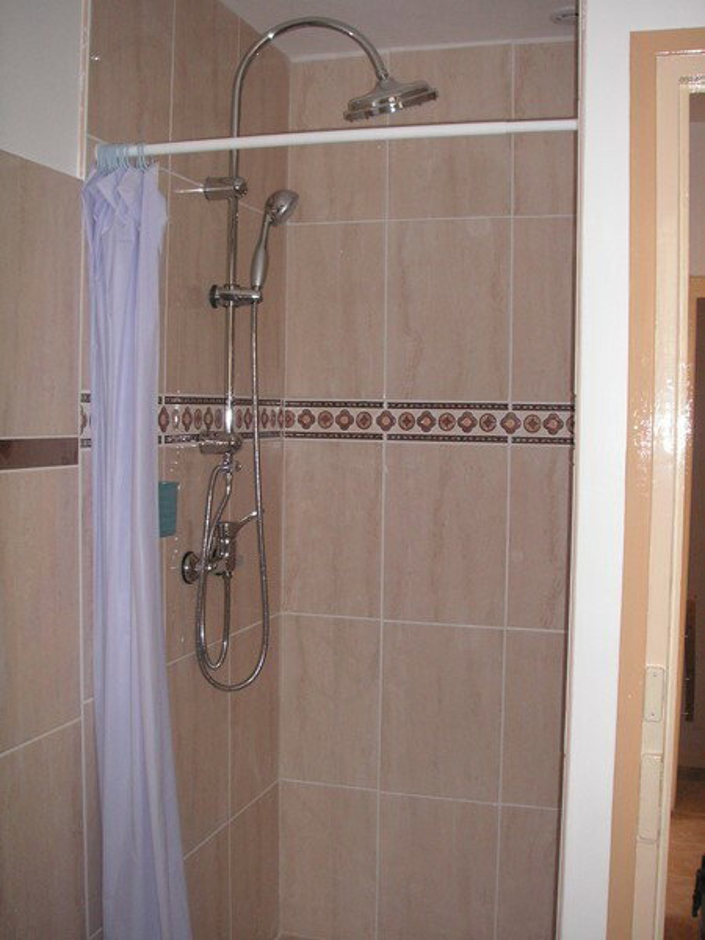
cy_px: 470
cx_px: 352
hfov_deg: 37.7
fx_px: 1032
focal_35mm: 38
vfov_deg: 49.0
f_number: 3.3
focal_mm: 6.3
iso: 160
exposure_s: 1/45
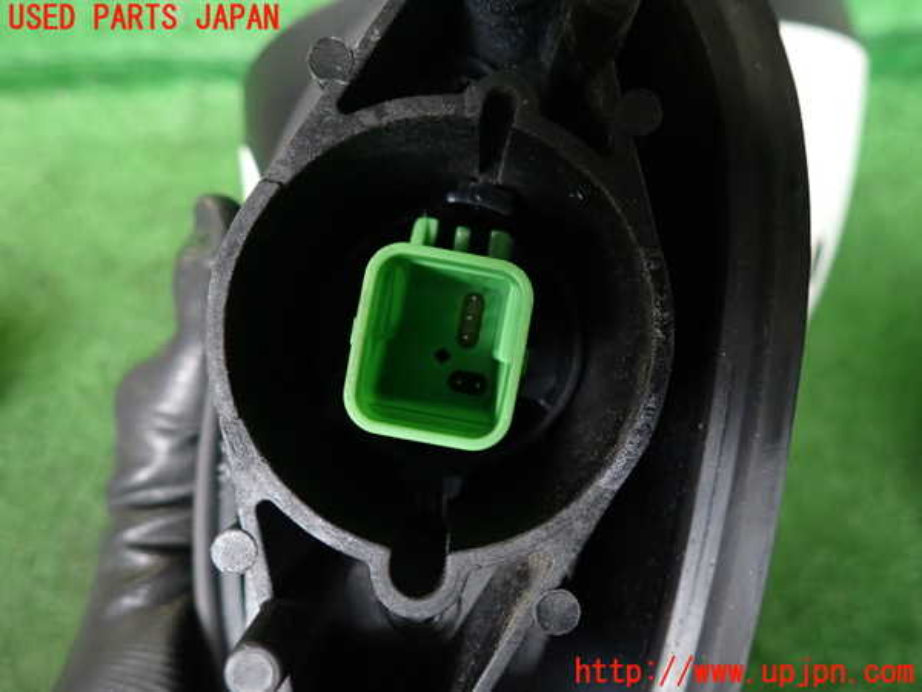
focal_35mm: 25
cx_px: 461
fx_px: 666
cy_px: 346
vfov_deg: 54.9
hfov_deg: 69.4
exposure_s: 1/30
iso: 200
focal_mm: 4.5
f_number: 2
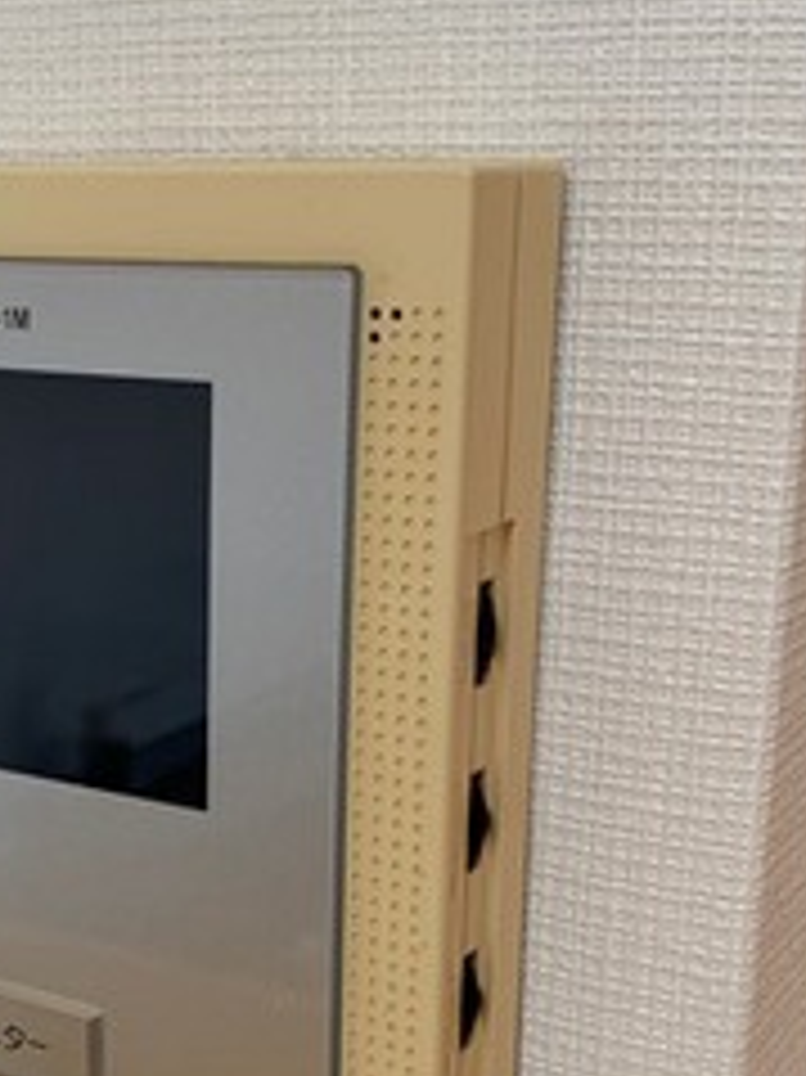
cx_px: 90
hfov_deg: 23.4
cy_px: 693
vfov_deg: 31.5
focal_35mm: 61
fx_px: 1895
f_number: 1.8
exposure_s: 1/60
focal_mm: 4.25
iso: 50
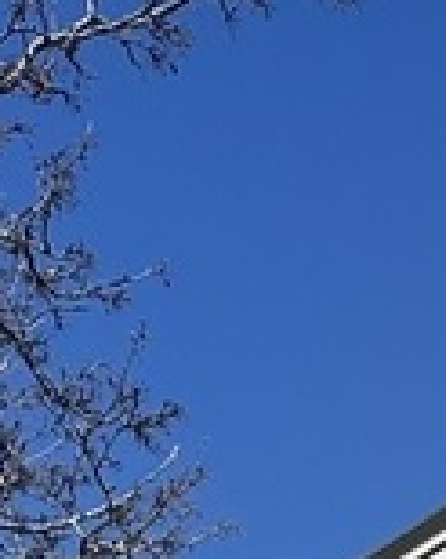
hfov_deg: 9.1
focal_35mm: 164
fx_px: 2709
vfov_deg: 8.8
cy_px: 1869
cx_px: 700
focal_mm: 6.86
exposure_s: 1/5848
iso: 80
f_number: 1.78
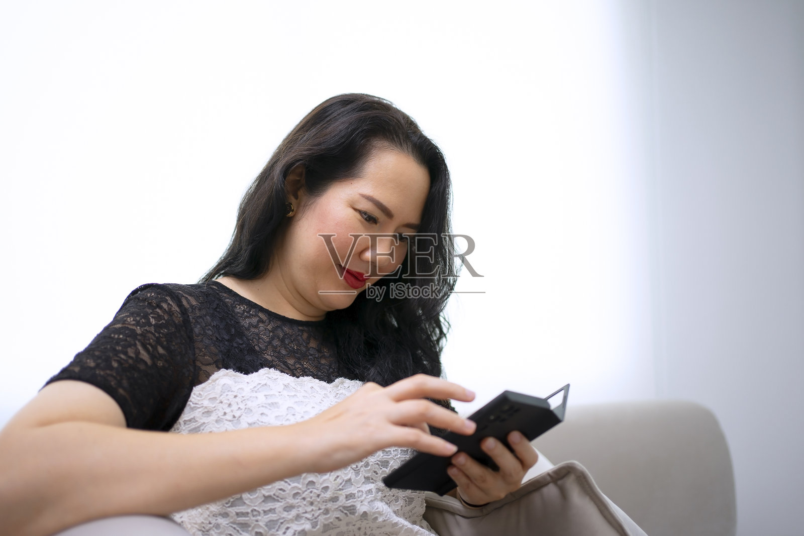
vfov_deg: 37.9
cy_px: 268
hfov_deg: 54.4
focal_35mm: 35
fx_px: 782
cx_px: 402
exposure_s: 1/250
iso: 125
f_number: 1.8
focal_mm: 35
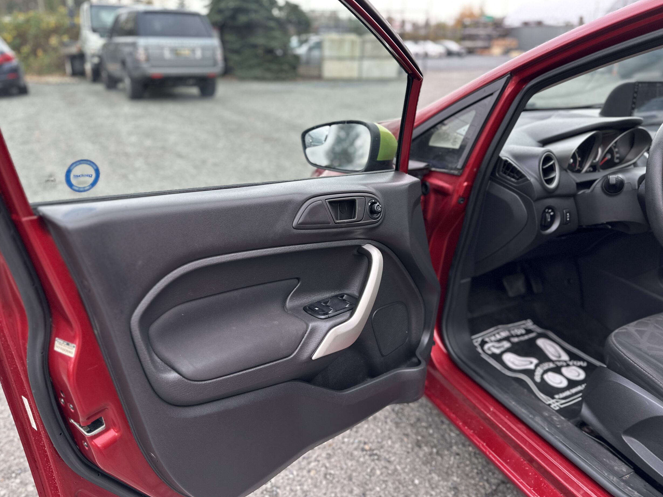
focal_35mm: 25
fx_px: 479
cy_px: 249
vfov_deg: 54.9
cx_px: 328
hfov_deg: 69.4
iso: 100
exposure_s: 1/121
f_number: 1.78
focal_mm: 6.86
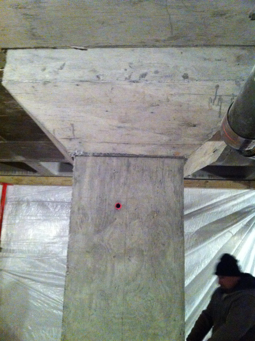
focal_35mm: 35
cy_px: 170
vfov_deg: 52.7
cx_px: 128
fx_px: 345
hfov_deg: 40.6
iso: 1000
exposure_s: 1/15
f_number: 2.8
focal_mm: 3.85
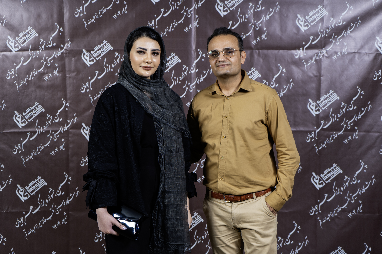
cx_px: 191
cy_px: 127
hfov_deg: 29.2
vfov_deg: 19.7
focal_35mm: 69
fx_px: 732
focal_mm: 69
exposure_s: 1/125
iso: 320
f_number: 4
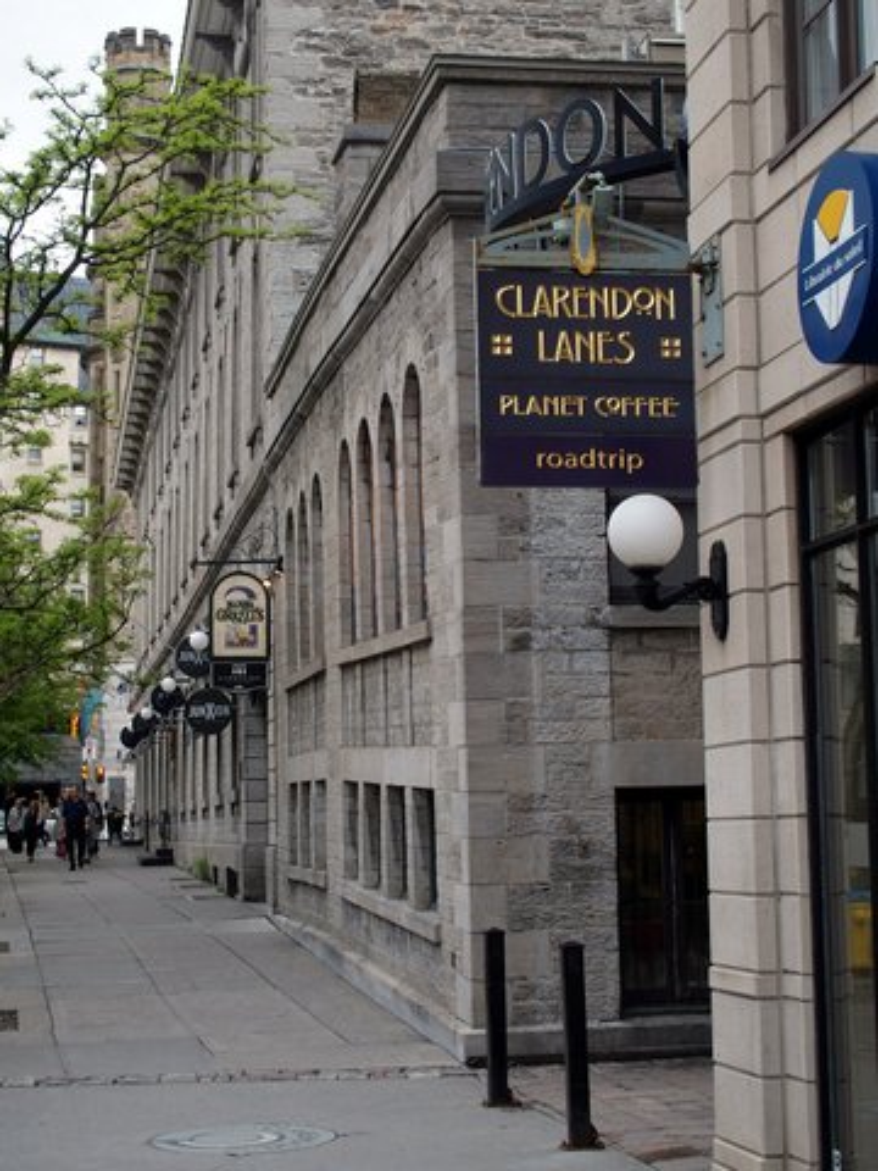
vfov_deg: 31.2
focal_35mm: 62
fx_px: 2097
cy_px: 586
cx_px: 439
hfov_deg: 23.7
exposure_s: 1/200
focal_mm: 13.2
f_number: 3.5
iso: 100
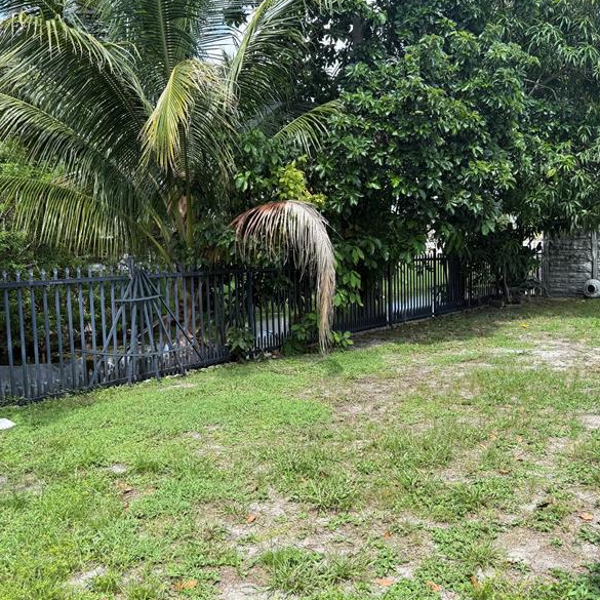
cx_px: 329
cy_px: 293
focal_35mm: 29
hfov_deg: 55.5
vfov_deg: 55.6
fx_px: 569
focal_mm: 6.76
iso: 80
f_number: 1.78
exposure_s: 1/1156
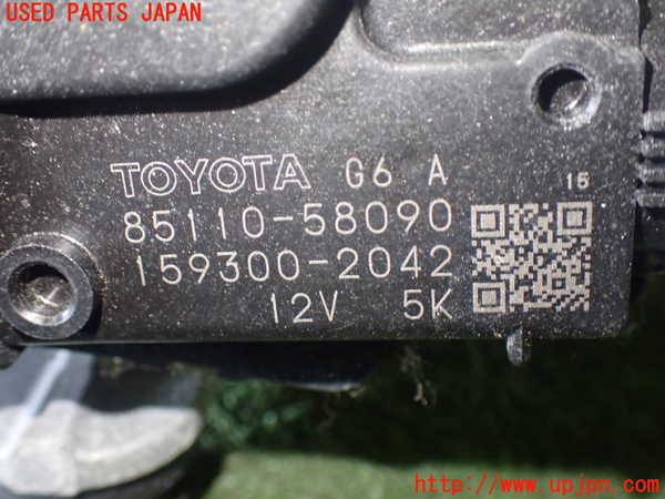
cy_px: 250
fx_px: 845
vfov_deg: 32.9
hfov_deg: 42.9
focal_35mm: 44
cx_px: 332
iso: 800
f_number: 2.9
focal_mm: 7.84
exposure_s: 1/40
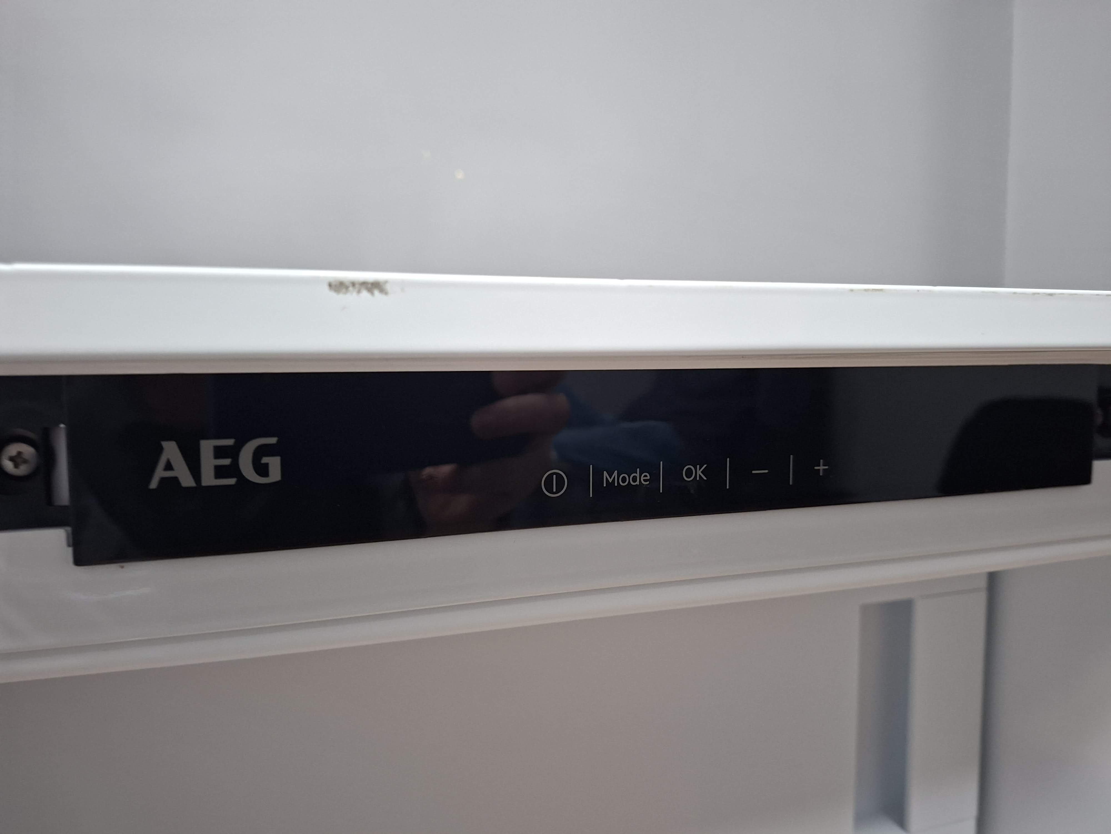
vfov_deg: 58.9
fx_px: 738
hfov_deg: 73.9
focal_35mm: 23
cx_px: 556
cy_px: 417
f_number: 1.8
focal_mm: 5.54
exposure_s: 1/33
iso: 250
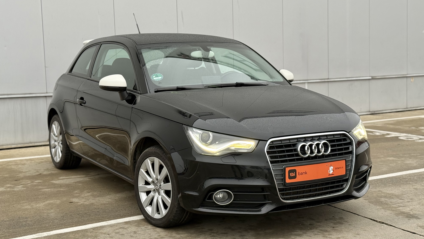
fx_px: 596
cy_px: 118
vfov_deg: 22.6
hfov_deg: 39.2
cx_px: 213
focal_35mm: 53
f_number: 1.78
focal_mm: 6.76
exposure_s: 1/116
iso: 100
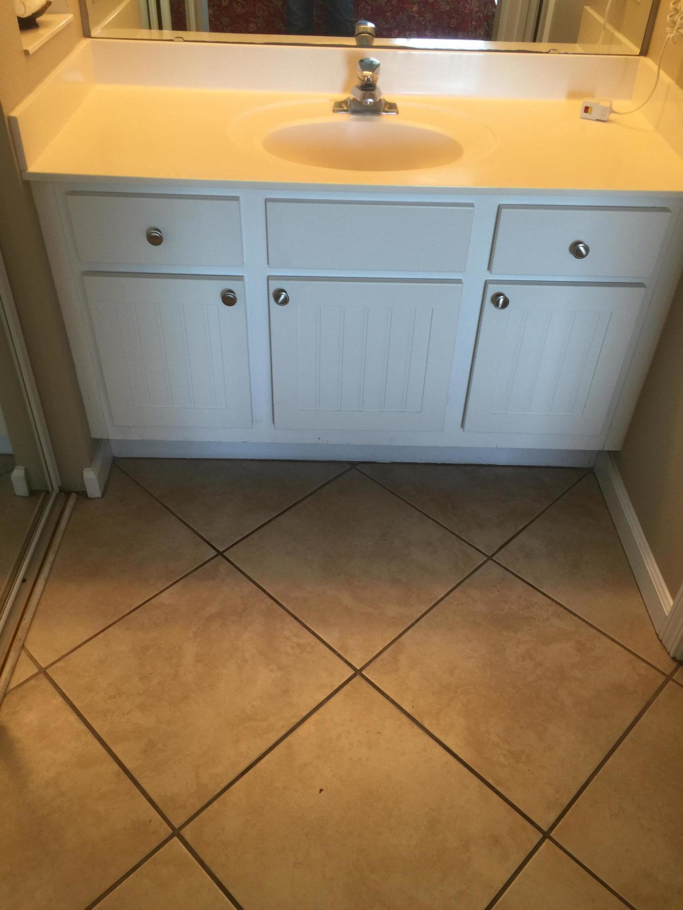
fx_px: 763
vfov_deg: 61.7
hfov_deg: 48.2
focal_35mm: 29
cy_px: 455
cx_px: 342
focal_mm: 4.15
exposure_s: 1/30
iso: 40
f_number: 2.2
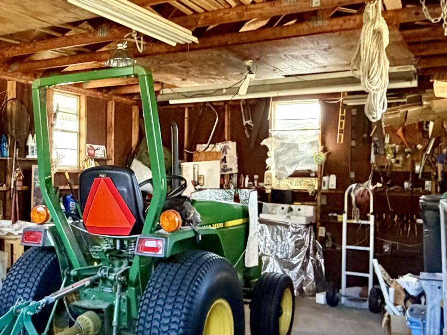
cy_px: 173
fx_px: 568
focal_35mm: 44
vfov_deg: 32.9
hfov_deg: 41.7
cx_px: 113
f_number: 2.2
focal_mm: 2.22
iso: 500
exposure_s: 1/60
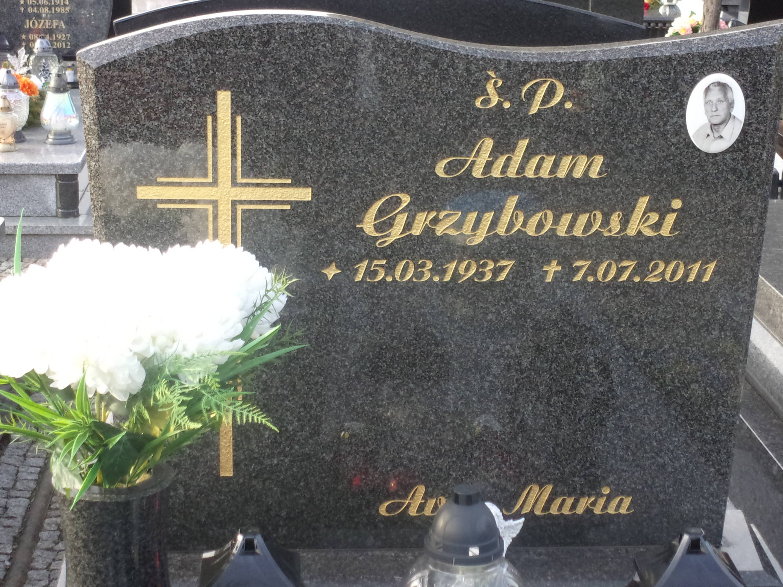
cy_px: 325
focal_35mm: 83
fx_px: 1877
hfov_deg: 23.5
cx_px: 445
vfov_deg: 17.8
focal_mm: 11.5
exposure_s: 1/110
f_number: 5.2
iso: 200
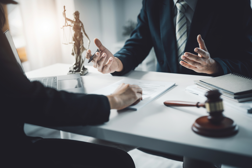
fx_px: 350
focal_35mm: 50
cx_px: 126
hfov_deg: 39.6
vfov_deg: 27.0
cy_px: 84
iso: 250
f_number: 2
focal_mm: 50
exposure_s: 1/320
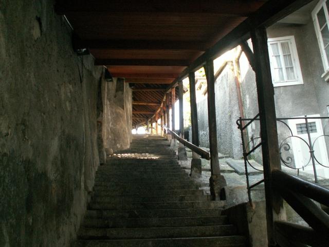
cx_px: 164
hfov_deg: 52.6
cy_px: 124
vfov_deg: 40.7
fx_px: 333
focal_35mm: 35
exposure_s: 1/30
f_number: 2.8
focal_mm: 5.86
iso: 160
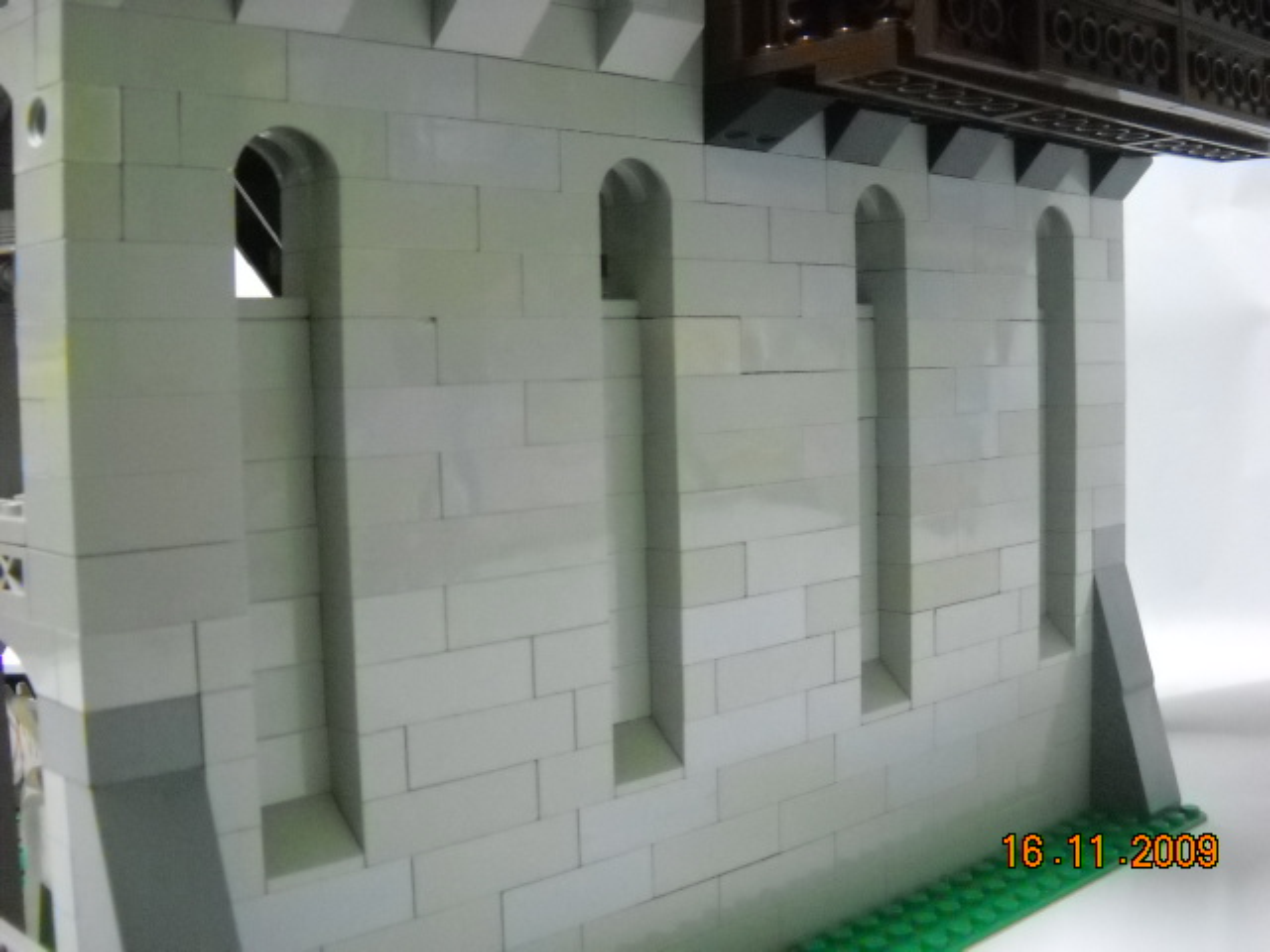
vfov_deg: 35.1
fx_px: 1504
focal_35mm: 41
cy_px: 476
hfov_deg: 45.8
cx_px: 635
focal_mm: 6.72
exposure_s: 1/6
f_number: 3.1
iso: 800
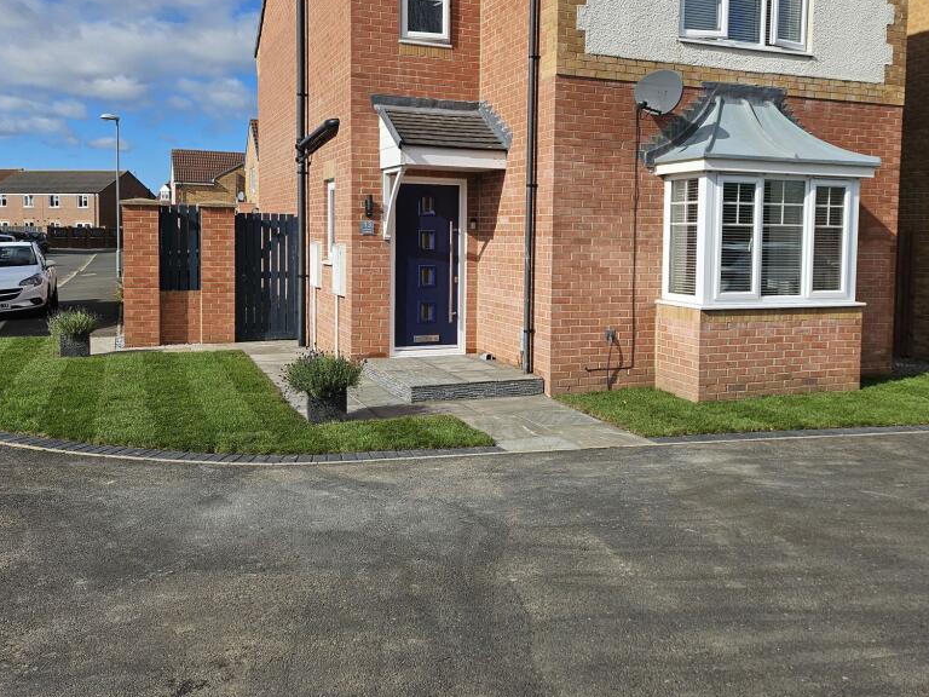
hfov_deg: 56.8
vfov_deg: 44.0
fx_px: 859
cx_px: 494
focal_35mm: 32
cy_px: 294
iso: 50
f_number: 1.8
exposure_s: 1/4268
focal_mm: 5
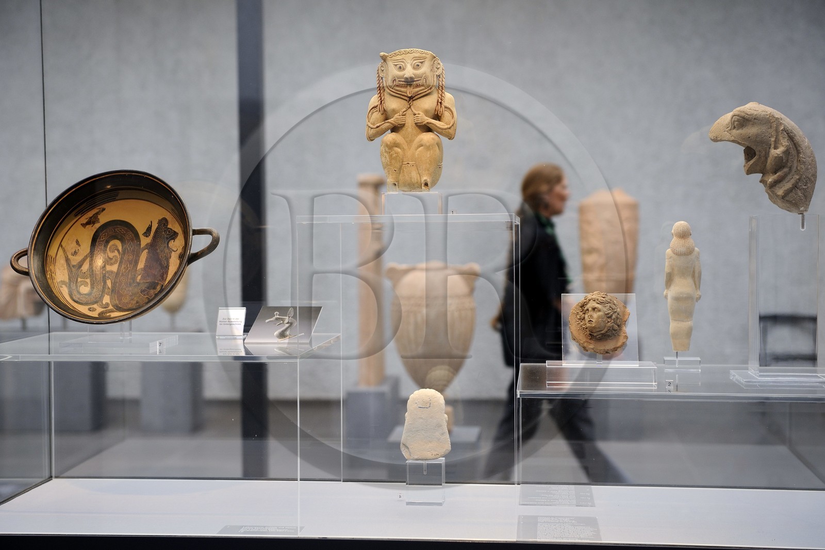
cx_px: 412
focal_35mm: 56
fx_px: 1283
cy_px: 275
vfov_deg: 24.2
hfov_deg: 35.6
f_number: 3.5
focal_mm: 56
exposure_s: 1/80
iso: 400
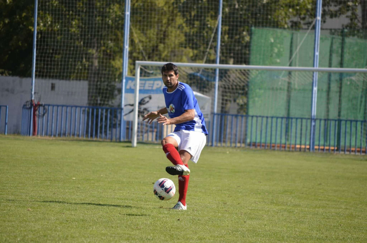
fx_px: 2518
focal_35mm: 248
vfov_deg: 5.5
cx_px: 184
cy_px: 122
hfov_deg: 8.3
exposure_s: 1/1600
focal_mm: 165
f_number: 5.6
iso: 400
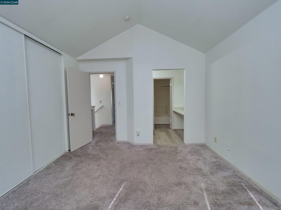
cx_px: 140
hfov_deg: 102.1
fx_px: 114
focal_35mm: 14
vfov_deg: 85.7
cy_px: 105
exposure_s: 1/160
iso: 800
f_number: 7.1
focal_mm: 7
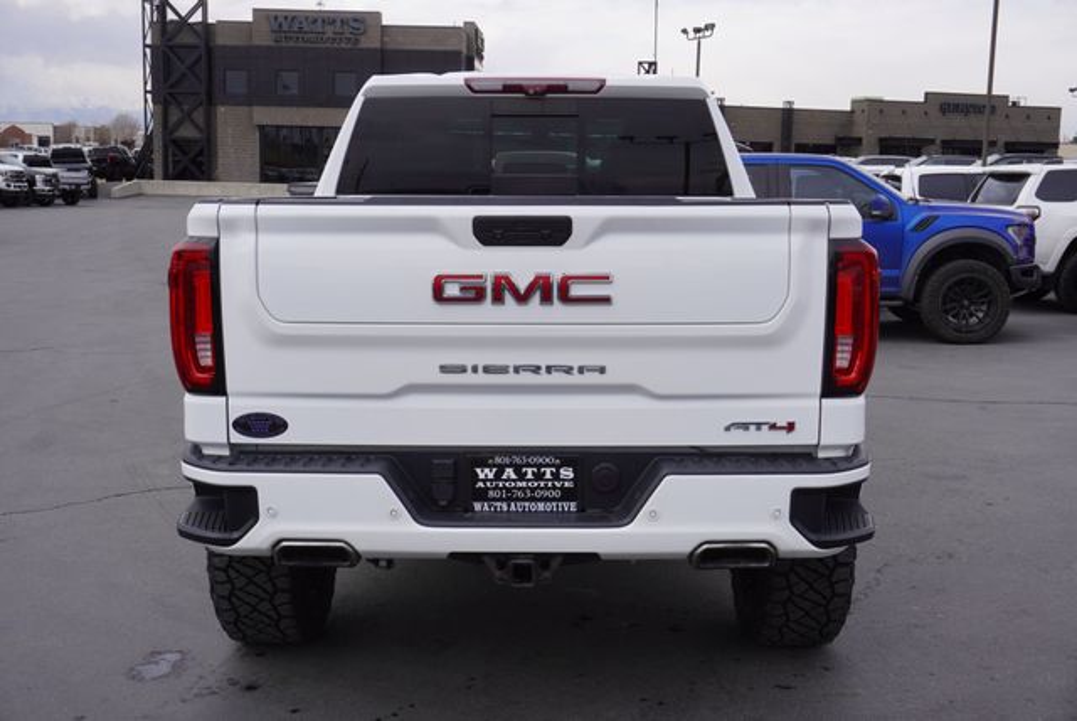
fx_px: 1213
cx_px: 538
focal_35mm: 40
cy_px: 360
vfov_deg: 33.1
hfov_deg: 47.9
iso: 100
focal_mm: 27
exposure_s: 1/125
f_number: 9
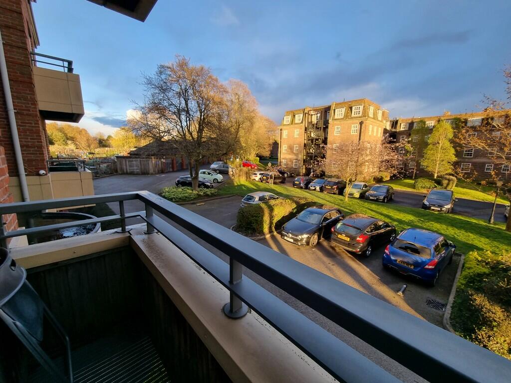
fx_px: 192
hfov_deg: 106.2
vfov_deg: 89.9
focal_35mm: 13
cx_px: 256
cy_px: 192
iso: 50
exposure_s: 1/134
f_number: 2.2
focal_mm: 2.2
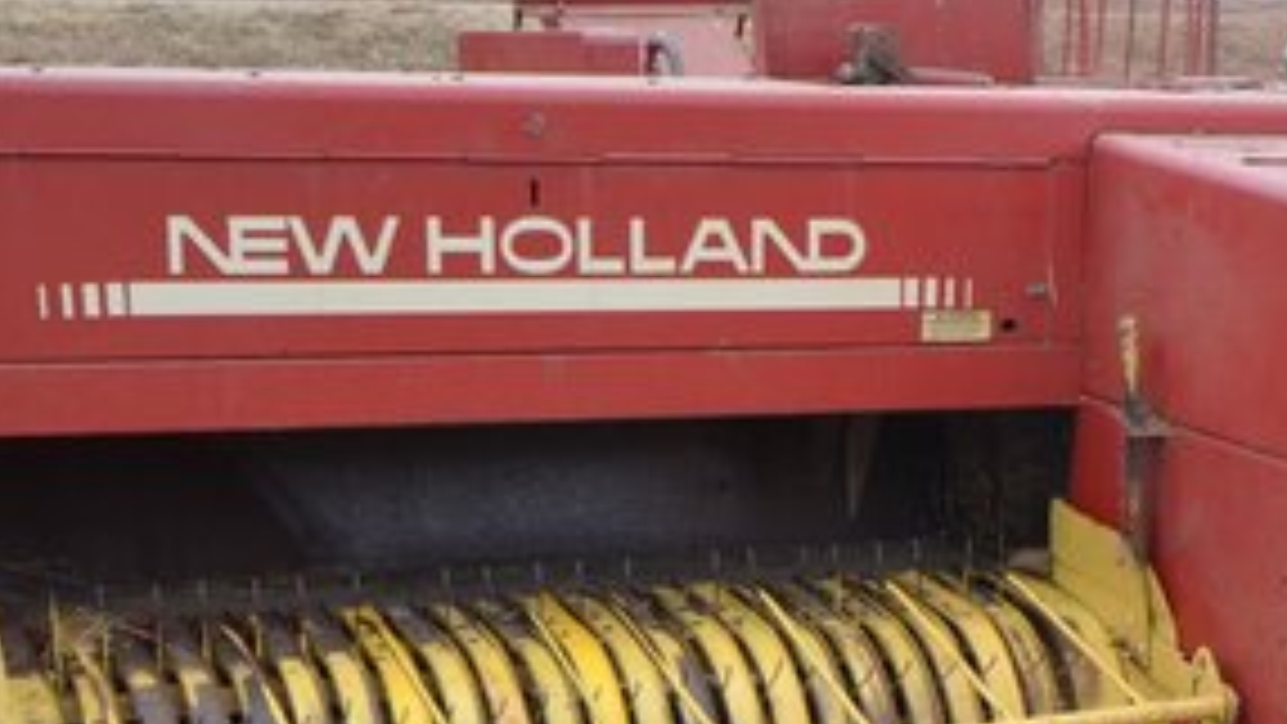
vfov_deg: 12.7
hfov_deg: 22.2
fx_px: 3208
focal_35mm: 94
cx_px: 1138
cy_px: 771
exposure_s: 1/125
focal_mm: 24
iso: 200
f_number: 5
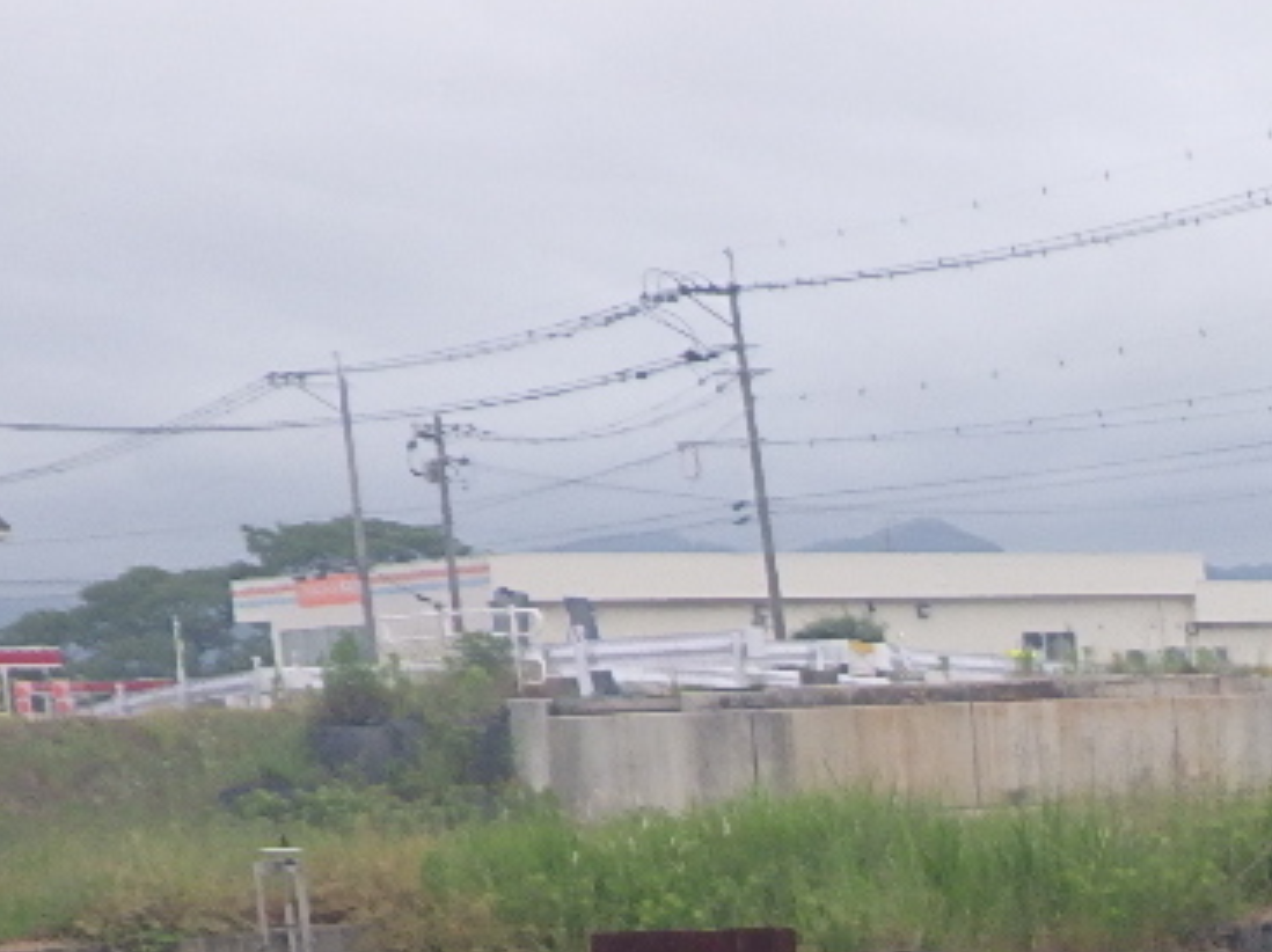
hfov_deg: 17.8
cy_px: 1407
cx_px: 1943
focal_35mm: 98
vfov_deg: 14.2
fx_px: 3599
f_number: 4.2
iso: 125
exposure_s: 1/125
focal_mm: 5
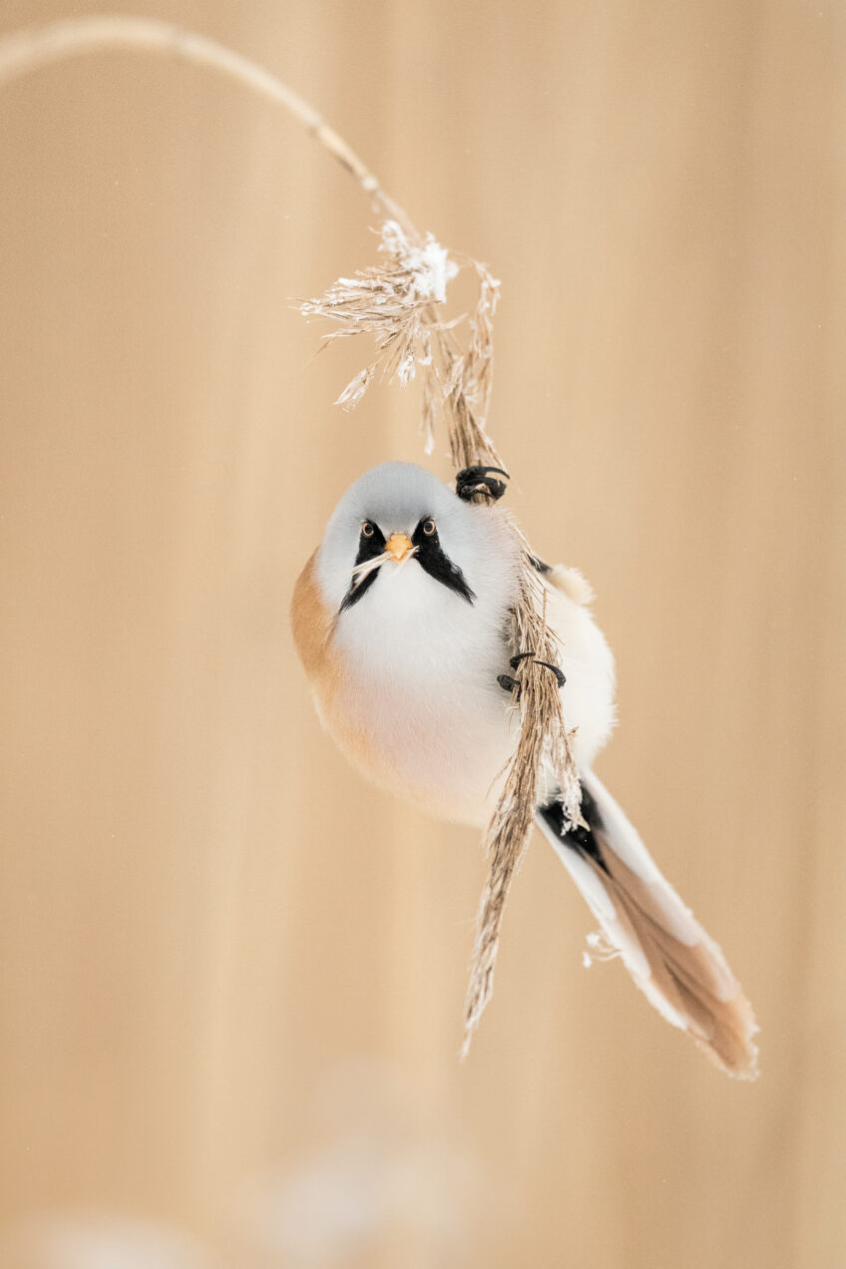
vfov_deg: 2.7
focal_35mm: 750
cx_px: 423
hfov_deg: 1.8
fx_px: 26435
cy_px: 634
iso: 5000
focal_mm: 500
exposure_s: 1/3200
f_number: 4.5
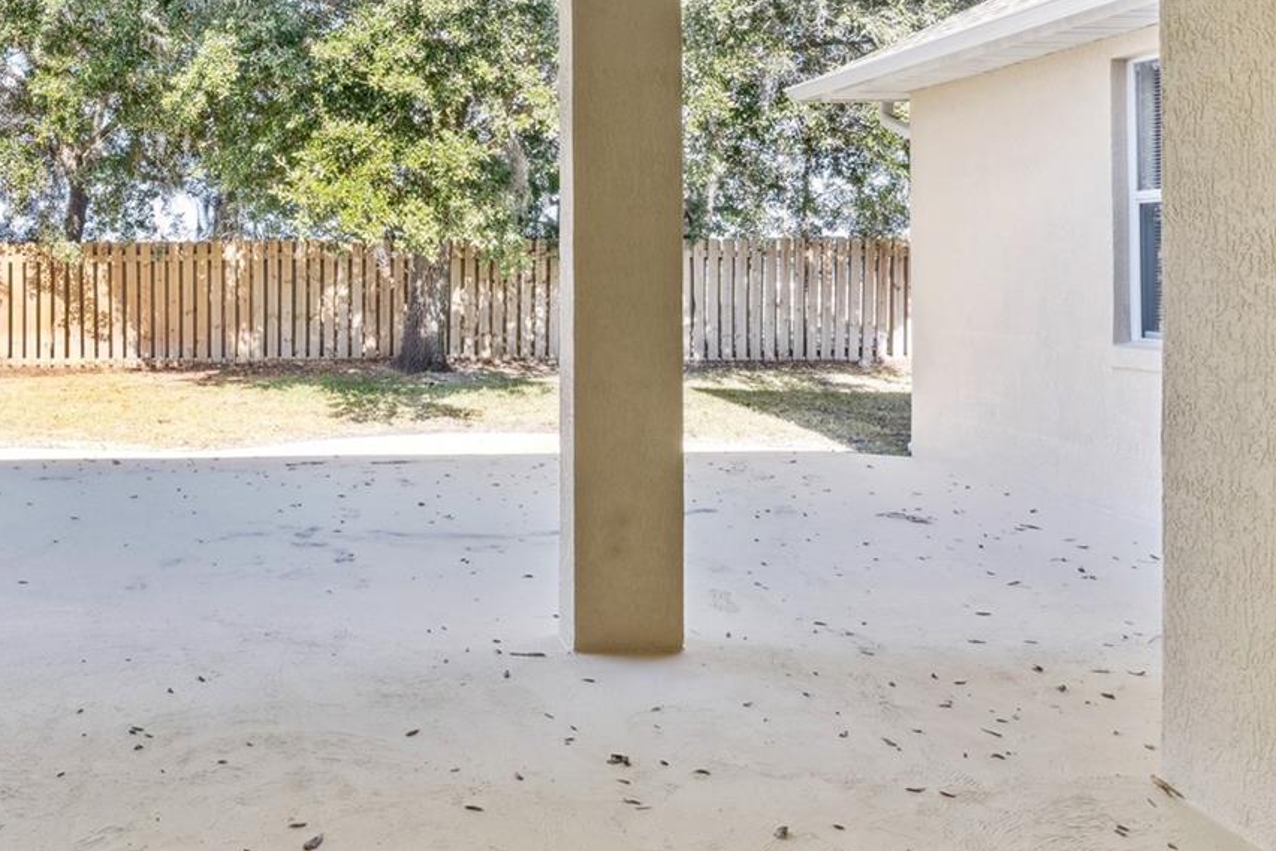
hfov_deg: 57.9
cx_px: 281
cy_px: 265
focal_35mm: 30
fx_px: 1063
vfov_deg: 42.9
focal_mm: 16
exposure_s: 1/20
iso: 160
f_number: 14
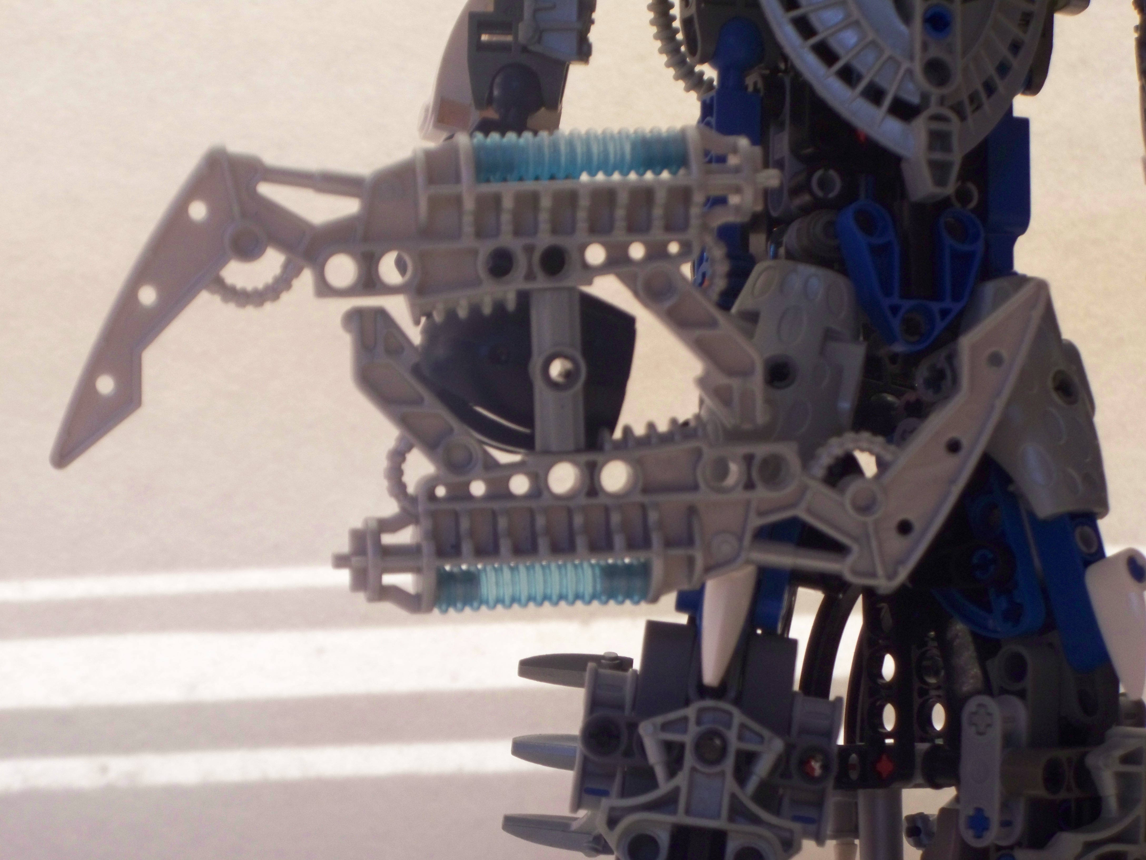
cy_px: 430
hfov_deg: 14.6
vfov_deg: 11.0
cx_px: 573
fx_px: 4469
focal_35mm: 135
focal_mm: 28.83
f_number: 4.4
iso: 200
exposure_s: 1/40
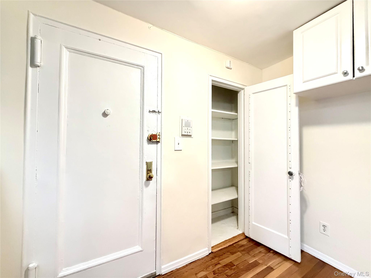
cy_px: 139
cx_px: 186
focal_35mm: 14
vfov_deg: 85.7
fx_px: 150
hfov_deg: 102.1
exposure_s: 1/60
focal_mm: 2.22
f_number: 2.2
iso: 1000
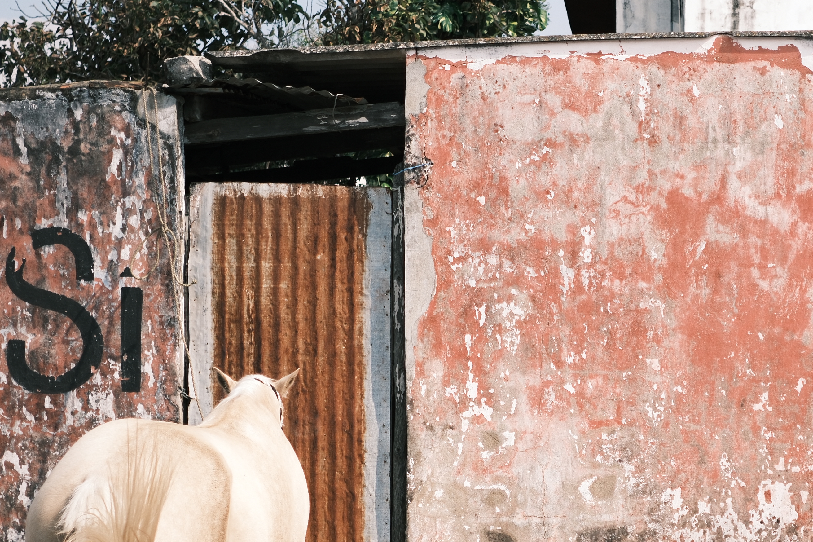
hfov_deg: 27.0
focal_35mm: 73
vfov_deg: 18.5
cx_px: 677
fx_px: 1648
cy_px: 409
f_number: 2
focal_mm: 23
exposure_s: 1/4000
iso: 125
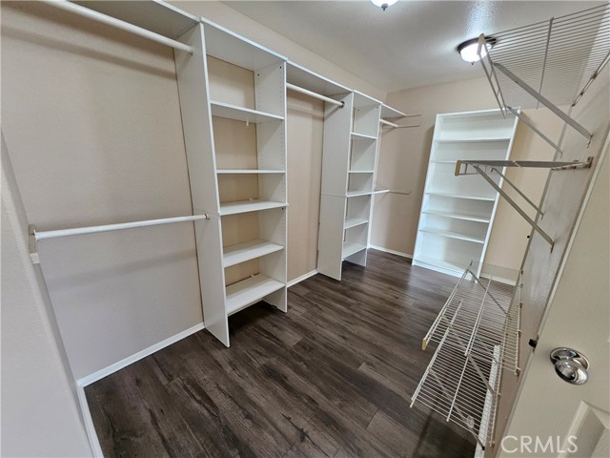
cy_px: 229
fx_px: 229
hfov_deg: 106.2
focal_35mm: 13
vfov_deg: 89.9
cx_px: 305
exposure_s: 1/60
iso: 160
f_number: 2.2
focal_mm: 1.74
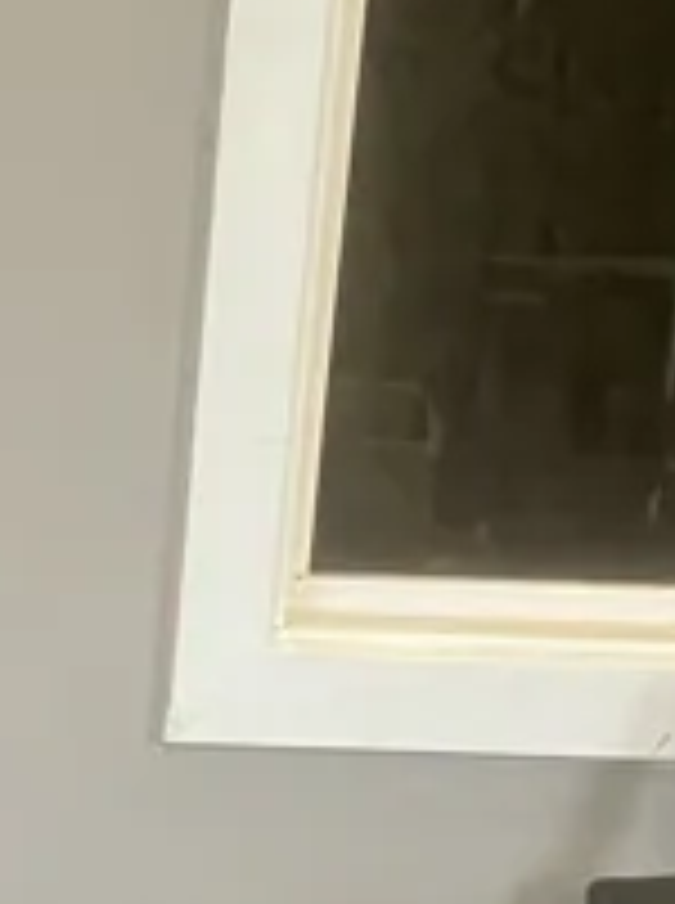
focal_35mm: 143
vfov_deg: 11.6
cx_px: -230
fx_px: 3730
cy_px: 2105
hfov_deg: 10.1
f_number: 1.8
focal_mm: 3.99
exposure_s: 1/50
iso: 125
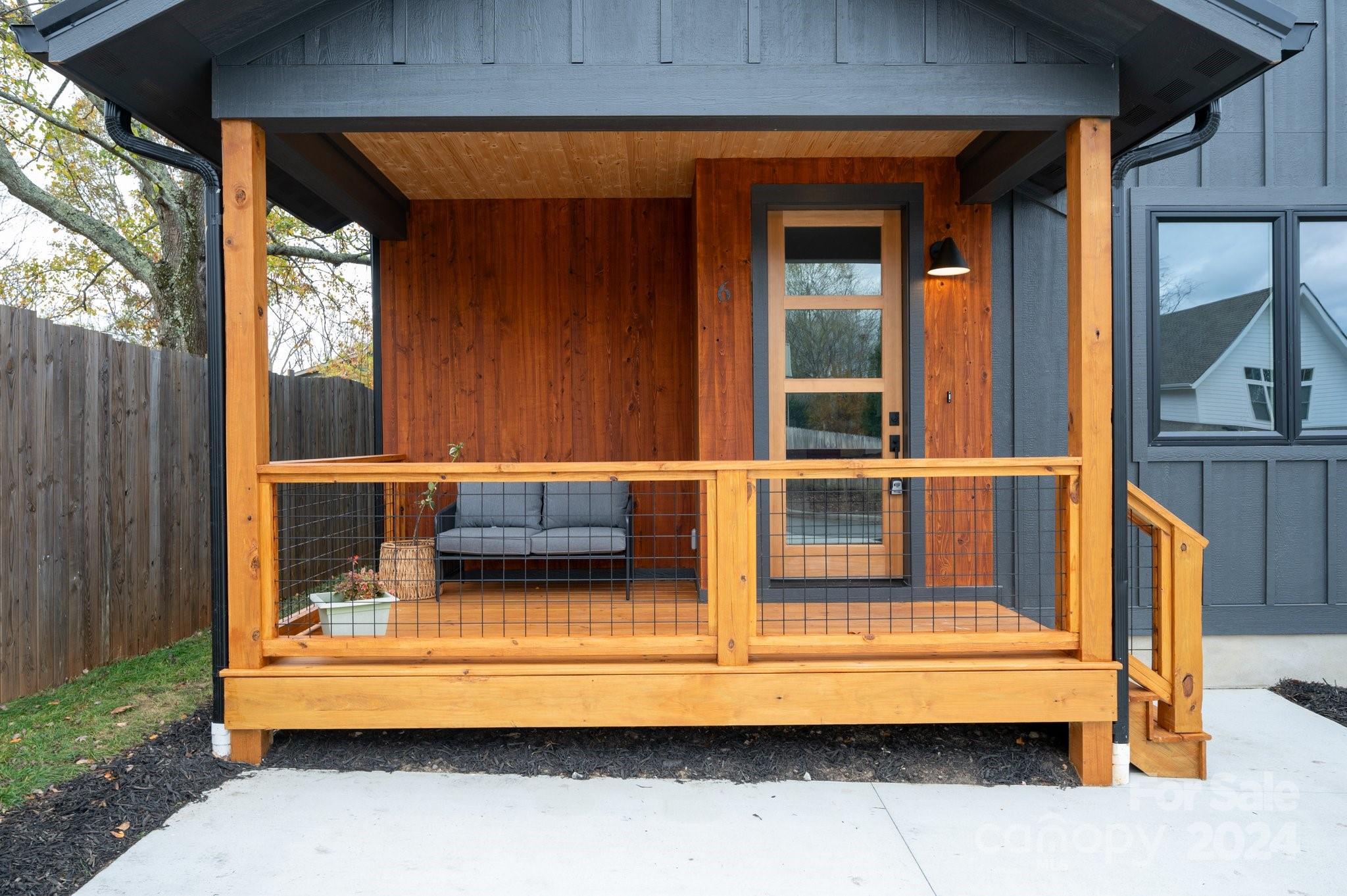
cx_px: 674
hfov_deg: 77.4
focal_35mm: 22
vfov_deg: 56.1
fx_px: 841
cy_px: 448
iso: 200
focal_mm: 22.5
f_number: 8
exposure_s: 1/40
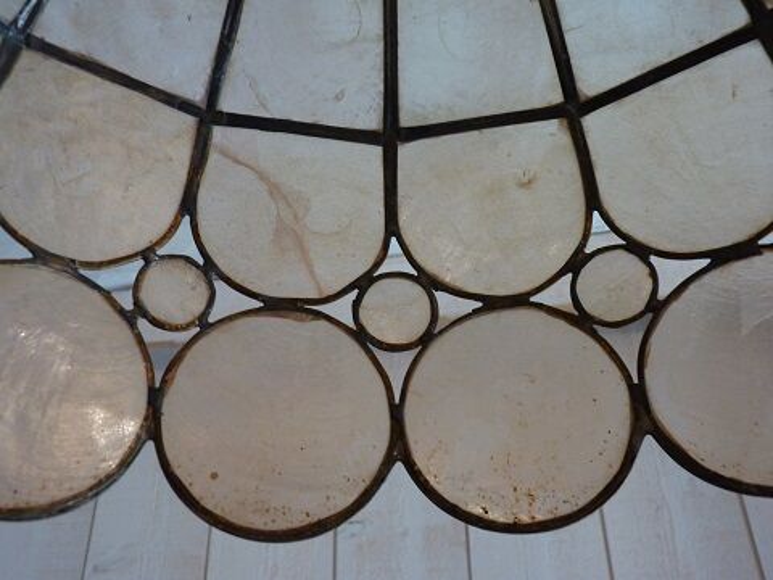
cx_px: 386
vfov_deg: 41.8
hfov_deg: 54.0
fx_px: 759
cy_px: 290
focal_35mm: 34
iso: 250
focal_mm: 6
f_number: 3
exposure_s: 1/30
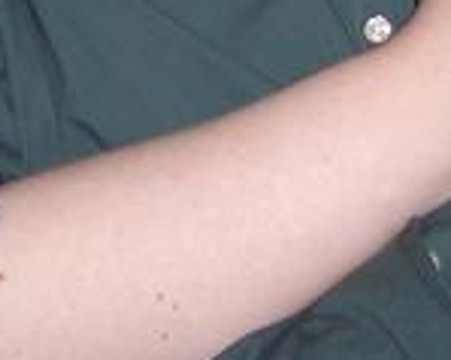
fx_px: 1961
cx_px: 148
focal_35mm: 147
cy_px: -251
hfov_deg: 13.1
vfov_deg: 10.0
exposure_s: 1/40
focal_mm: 5.8
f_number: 2.6
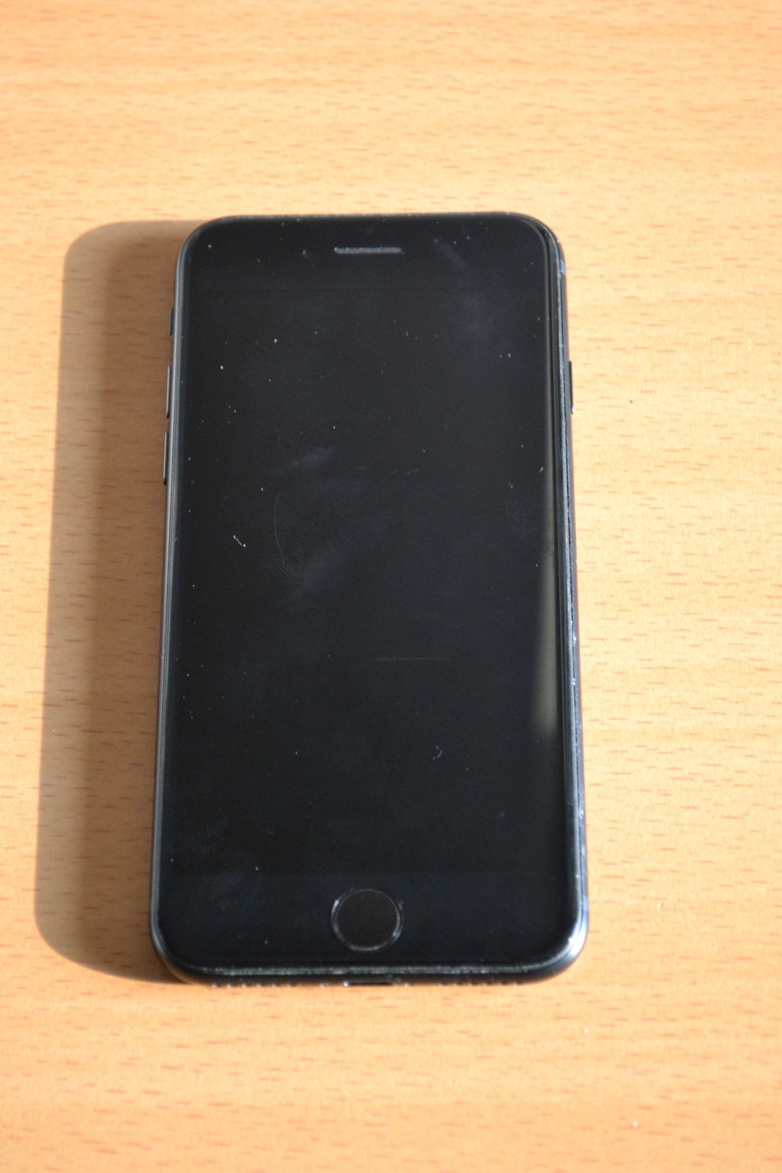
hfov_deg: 16.6
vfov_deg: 24.6
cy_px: 586
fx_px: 2687
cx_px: 391
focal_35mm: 82
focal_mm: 55
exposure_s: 1/60
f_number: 5.6
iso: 720
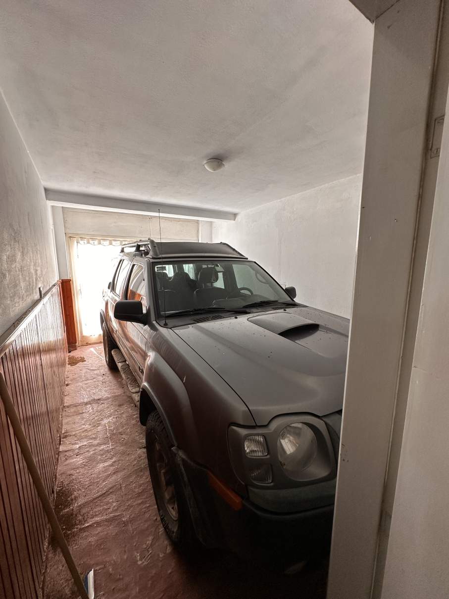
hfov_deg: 85.7
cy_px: 300
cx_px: 224
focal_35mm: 14
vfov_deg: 102.1
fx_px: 242
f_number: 2.2
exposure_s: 1/99
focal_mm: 2.22
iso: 125
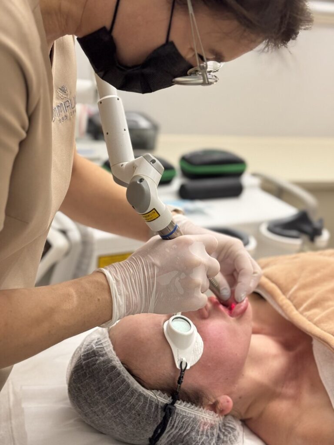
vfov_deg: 39.7
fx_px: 618
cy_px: 222
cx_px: 167
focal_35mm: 48
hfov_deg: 30.3
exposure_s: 1/50
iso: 250
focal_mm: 6.76
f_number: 1.78
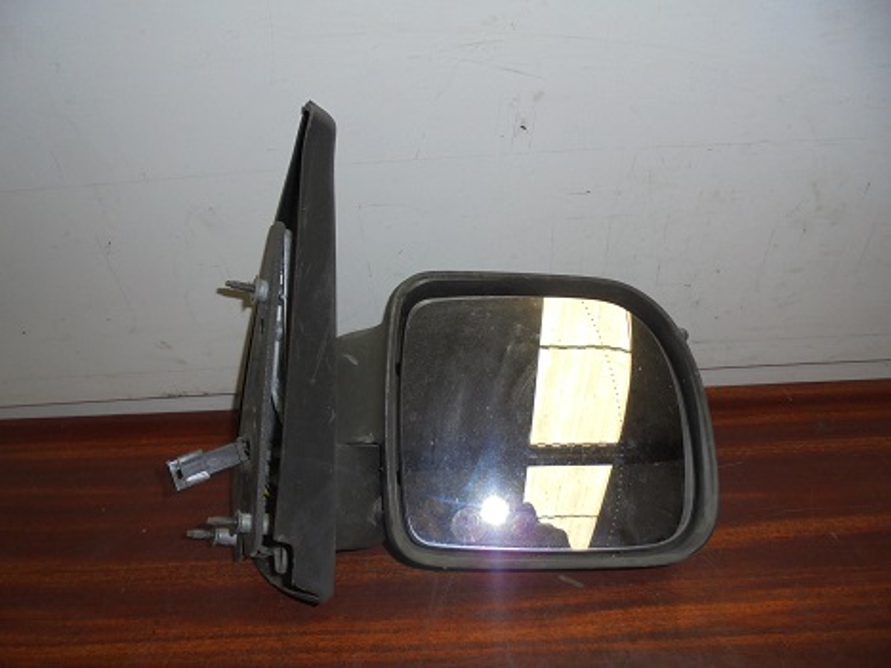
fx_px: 669
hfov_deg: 67.3
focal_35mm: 26
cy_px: 334
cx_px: 446
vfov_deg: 53.0
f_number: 3.5
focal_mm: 4.6
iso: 100
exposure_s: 1/30
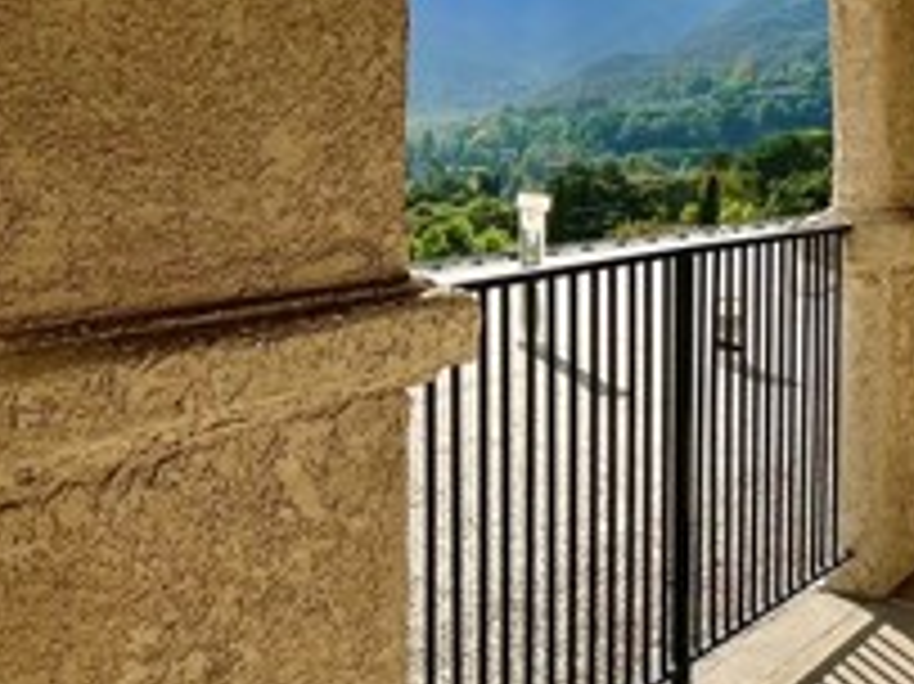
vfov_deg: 34.8
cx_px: 180
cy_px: 225
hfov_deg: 43.6
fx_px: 1082
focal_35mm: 41
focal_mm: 1.57
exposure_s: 1/2481
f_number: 1.8
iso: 32
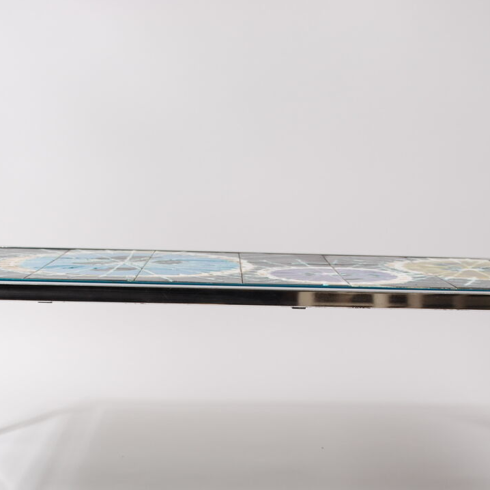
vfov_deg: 26.7
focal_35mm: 64
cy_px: 336
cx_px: 285
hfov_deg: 26.8
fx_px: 1025
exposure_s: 1/20
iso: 100
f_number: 5.6
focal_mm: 24
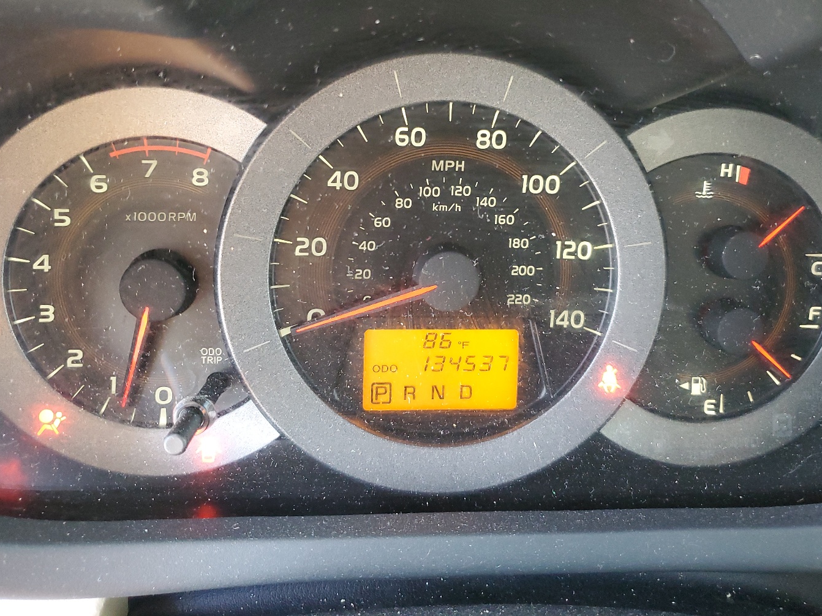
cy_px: 249
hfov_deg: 58.2
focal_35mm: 31
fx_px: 736
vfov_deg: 45.2
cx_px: 451
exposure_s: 1/60.2
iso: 276
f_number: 1.5
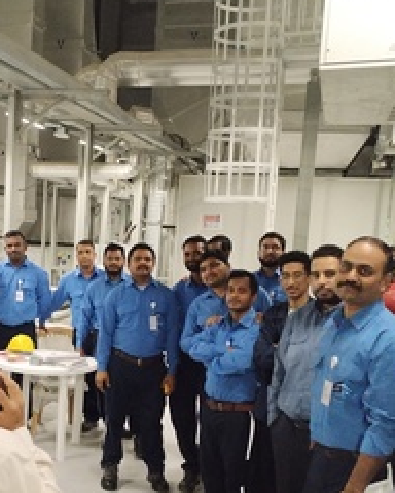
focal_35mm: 54
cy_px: 338
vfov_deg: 34.3
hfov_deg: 27.3
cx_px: 52
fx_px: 789
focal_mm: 4.75
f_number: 1.8
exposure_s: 1/100
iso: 2896
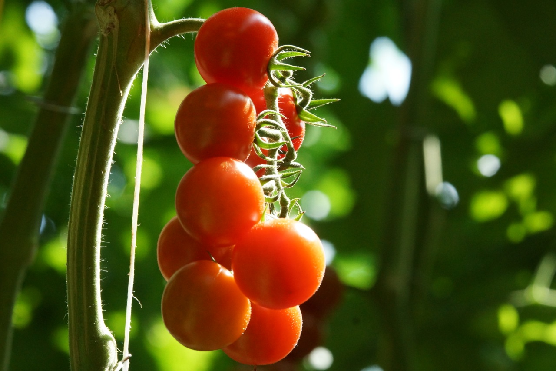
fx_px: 3706
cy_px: 186
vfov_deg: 5.7
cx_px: 278
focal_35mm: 240
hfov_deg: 8.6
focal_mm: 160
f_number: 10
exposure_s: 1/250
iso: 1250
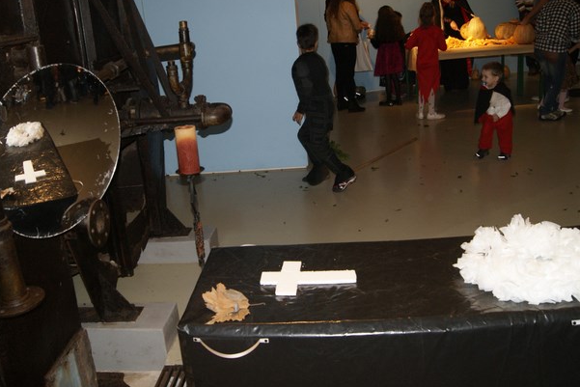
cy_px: 152
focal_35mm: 36
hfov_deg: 53.1
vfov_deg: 36.7
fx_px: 580
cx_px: 271
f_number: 5.6
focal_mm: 18
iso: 400
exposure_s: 1/60
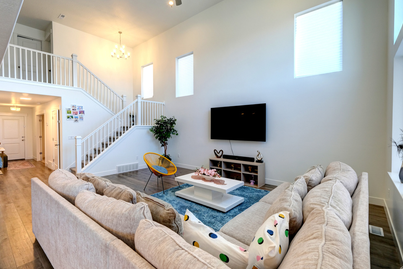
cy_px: 129
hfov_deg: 96.7
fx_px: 179
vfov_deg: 73.7
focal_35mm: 16
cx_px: 192
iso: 160
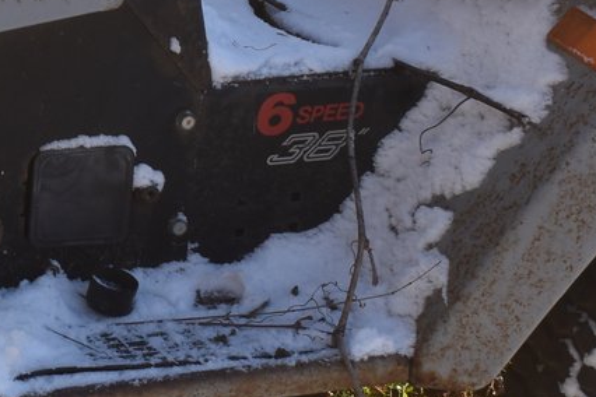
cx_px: 33
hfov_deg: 11.3
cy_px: 202
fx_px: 2980
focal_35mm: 180
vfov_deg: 7.6
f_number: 7.1
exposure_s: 1/250
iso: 200
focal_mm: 30
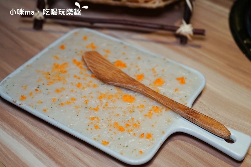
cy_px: 84
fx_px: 369
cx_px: 126
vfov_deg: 25.5
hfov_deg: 37.5
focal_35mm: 53
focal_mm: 53
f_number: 5
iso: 800
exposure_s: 1/60
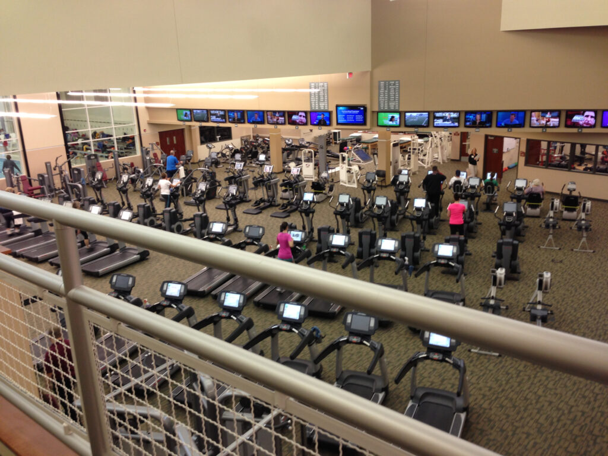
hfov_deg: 55.4
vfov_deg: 42.9
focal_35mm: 33
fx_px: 580
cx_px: 304
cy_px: 228
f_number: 2.4
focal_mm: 4.13
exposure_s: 1/20
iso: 64
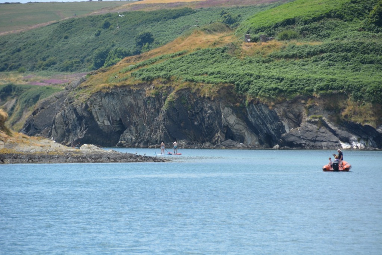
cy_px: 128
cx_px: 191
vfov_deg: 4.6
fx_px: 3184
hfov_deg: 6.9
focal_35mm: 300
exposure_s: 1/640
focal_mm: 200
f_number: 6.3
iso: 200
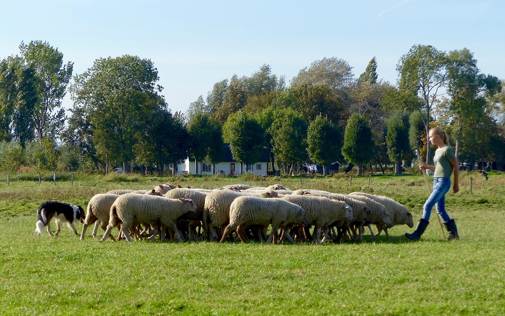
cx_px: 252
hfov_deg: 15.6
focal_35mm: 134
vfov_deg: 9.8
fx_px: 1845
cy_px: 148
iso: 100
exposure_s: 1/640
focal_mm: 22.6
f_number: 4
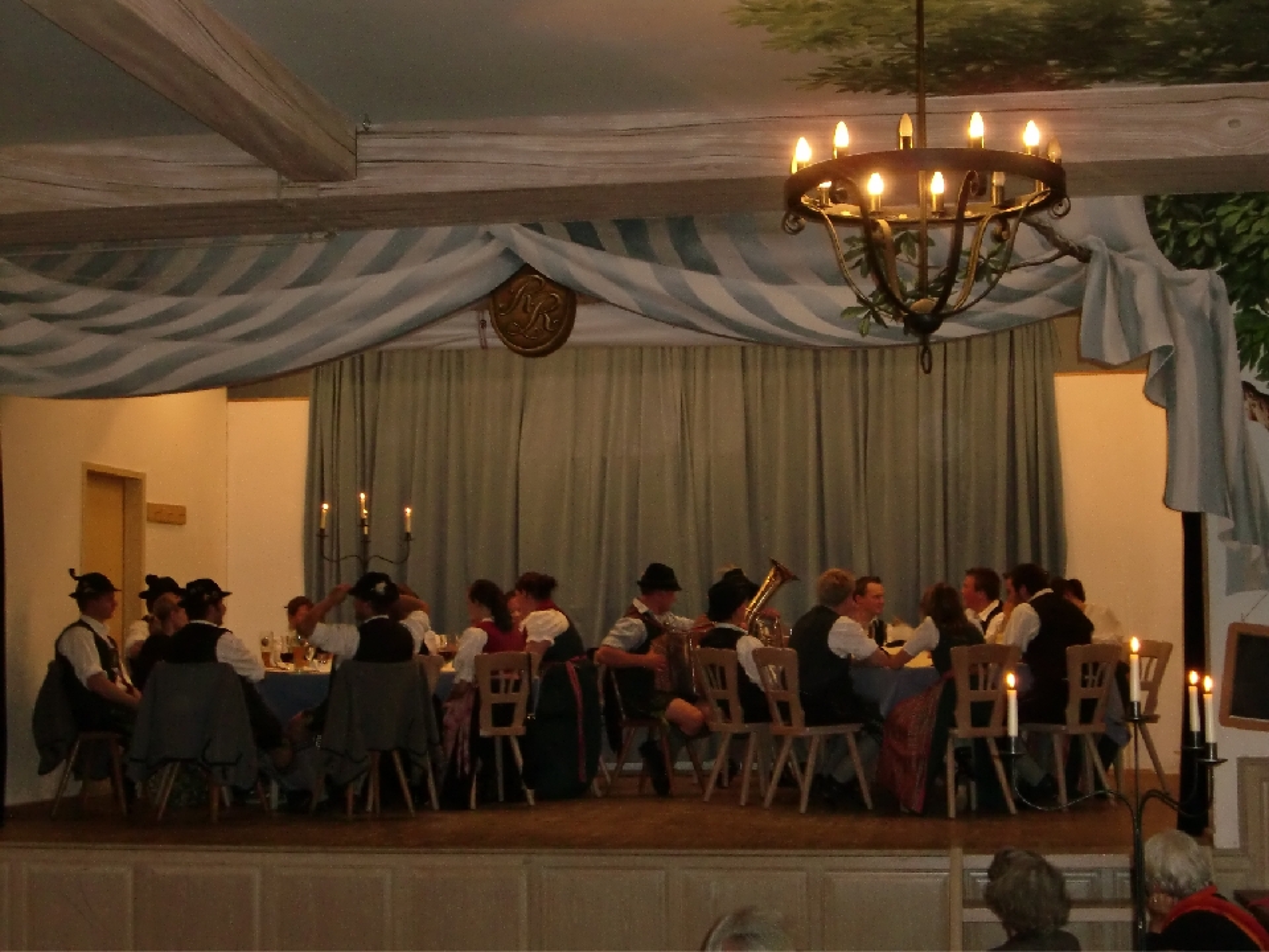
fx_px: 2016
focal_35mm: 55
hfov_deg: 34.9
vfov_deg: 26.6
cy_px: 476
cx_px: 634
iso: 400
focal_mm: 9.8
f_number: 3.6
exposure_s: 1/50
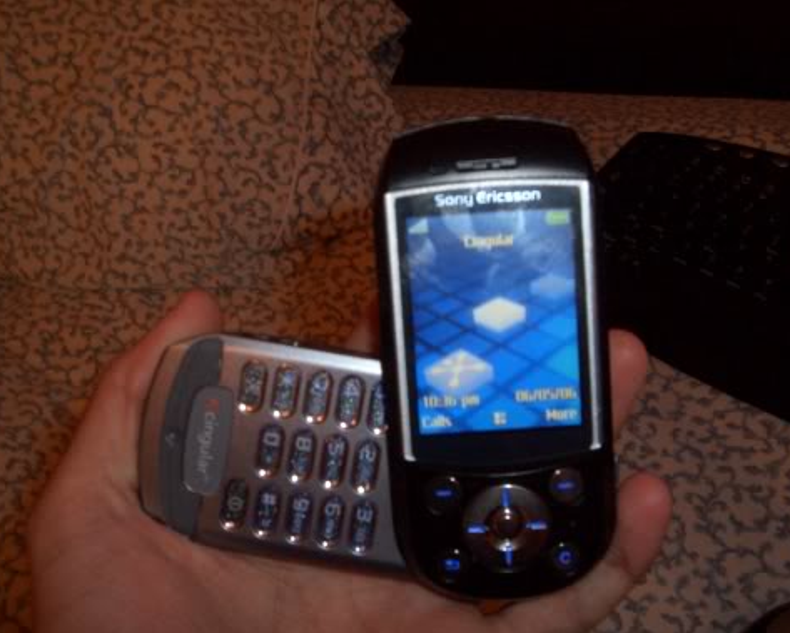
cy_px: 319
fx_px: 889
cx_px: 406
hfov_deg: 47.9
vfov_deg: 39.2
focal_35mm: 38
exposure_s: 1/40
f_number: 4
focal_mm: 4.8
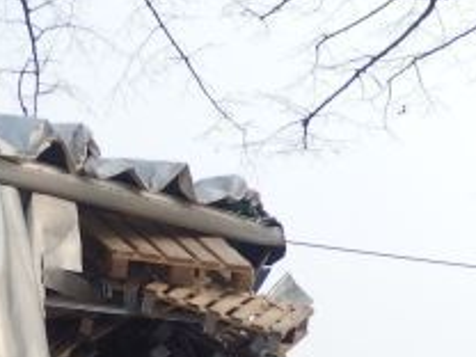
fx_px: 2626
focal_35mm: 191
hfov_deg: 10.3
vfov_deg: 7.6
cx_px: 391
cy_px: 568
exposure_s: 1/400
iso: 100
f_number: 3.2
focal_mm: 8.3
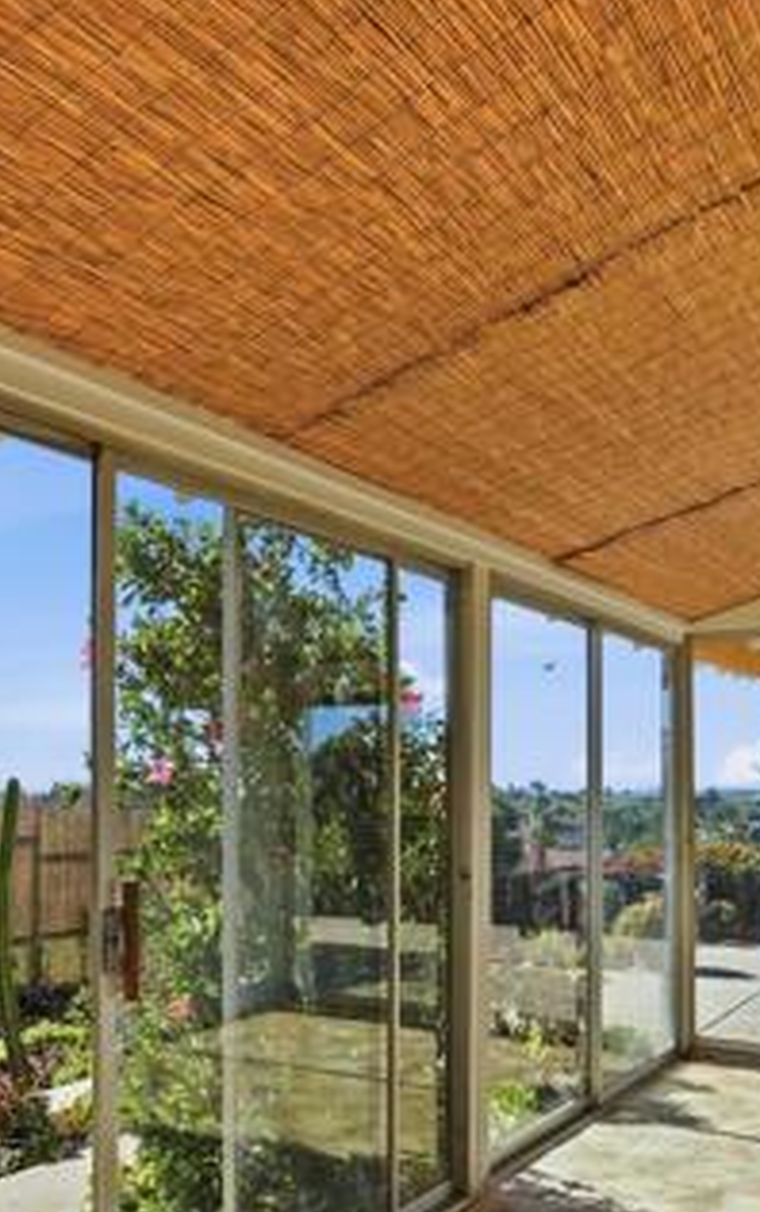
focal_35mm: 33
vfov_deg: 56.9
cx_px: 234
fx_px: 1092
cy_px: 802
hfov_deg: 37.8
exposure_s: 1/3200
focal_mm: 16
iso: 500
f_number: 11
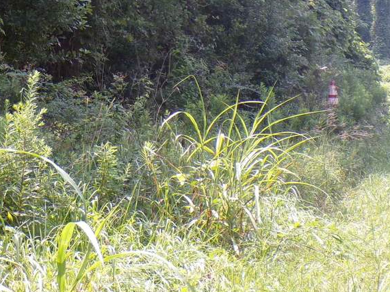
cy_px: -34
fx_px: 1644
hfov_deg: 13.5
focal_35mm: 146
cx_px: 135
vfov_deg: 10.0
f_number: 3.8
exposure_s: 1/220
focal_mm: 11.6
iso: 100
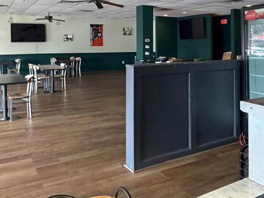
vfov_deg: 40.1
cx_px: 125
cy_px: 40
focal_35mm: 34
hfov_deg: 53.9
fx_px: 259
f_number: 2.2
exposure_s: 1/84
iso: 320
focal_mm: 2.22
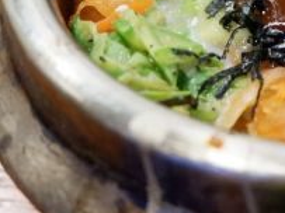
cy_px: -32
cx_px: 355
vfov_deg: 12.5
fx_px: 954
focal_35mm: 116
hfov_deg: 16.2
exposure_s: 1/18
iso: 3200
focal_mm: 23.2
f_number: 4.2
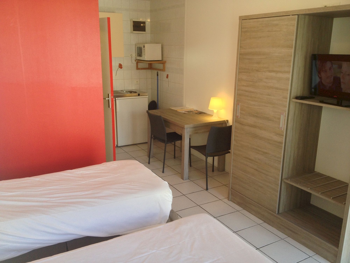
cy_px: 132
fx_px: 354
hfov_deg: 52.6
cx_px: 175
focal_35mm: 35
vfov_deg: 40.7
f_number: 2.4
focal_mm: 4.28
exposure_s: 1/120
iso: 80
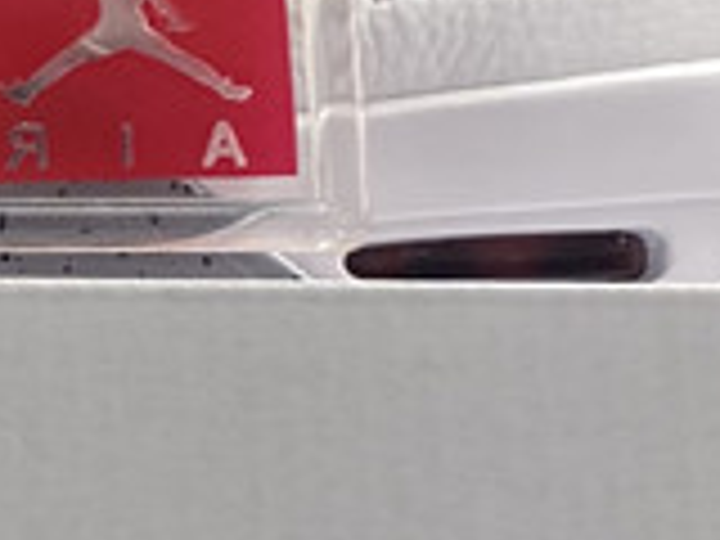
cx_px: -567
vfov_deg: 9.0
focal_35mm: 163
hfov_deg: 11.3
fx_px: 3390
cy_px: 576
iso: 50
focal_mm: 4.25
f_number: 1.8
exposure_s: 1/100
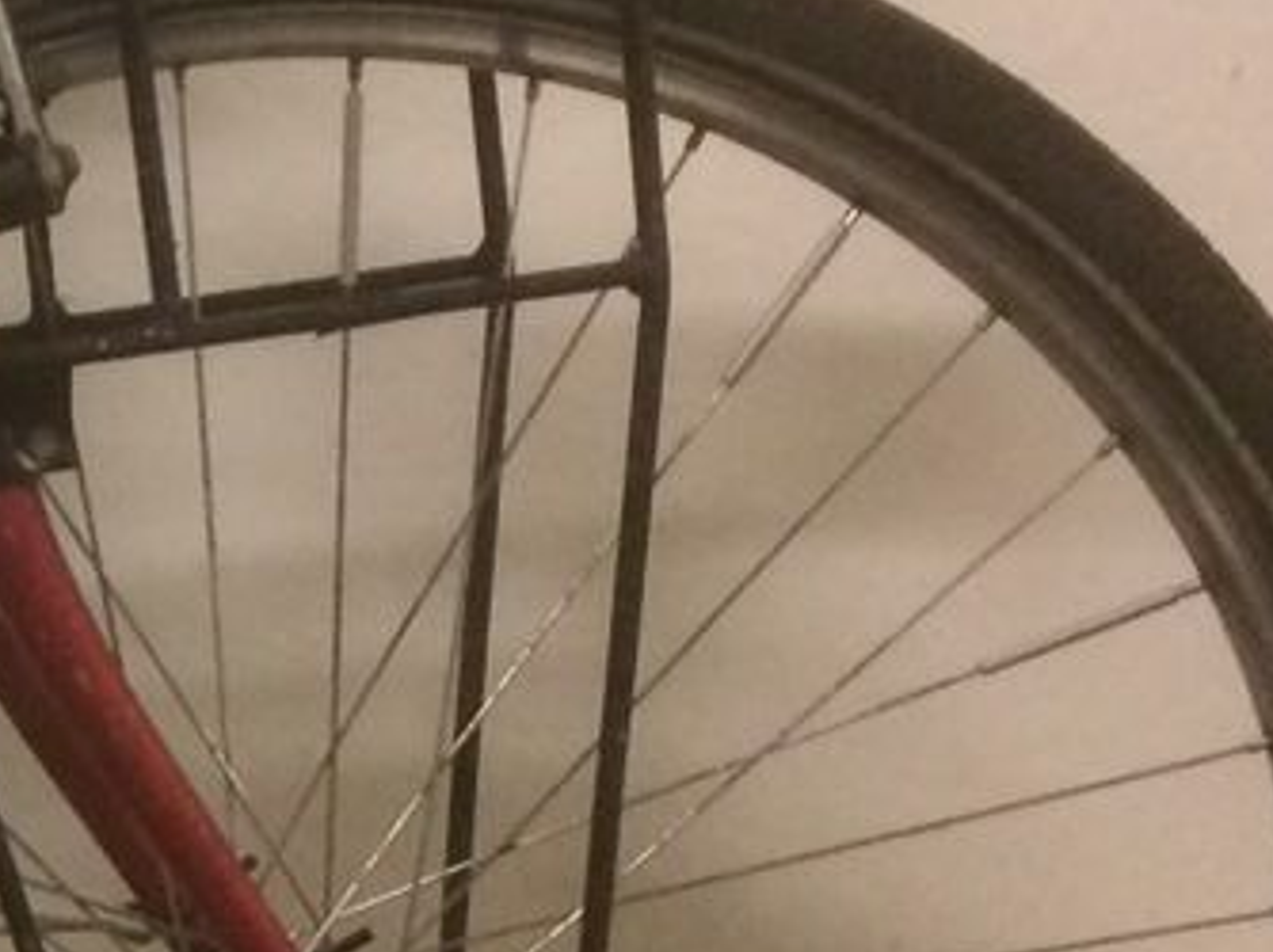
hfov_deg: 12.2
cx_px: -1452
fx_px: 5108
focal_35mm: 139
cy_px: 663
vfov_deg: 10.6
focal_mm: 4.15
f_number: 2.2
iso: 200
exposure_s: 1/33
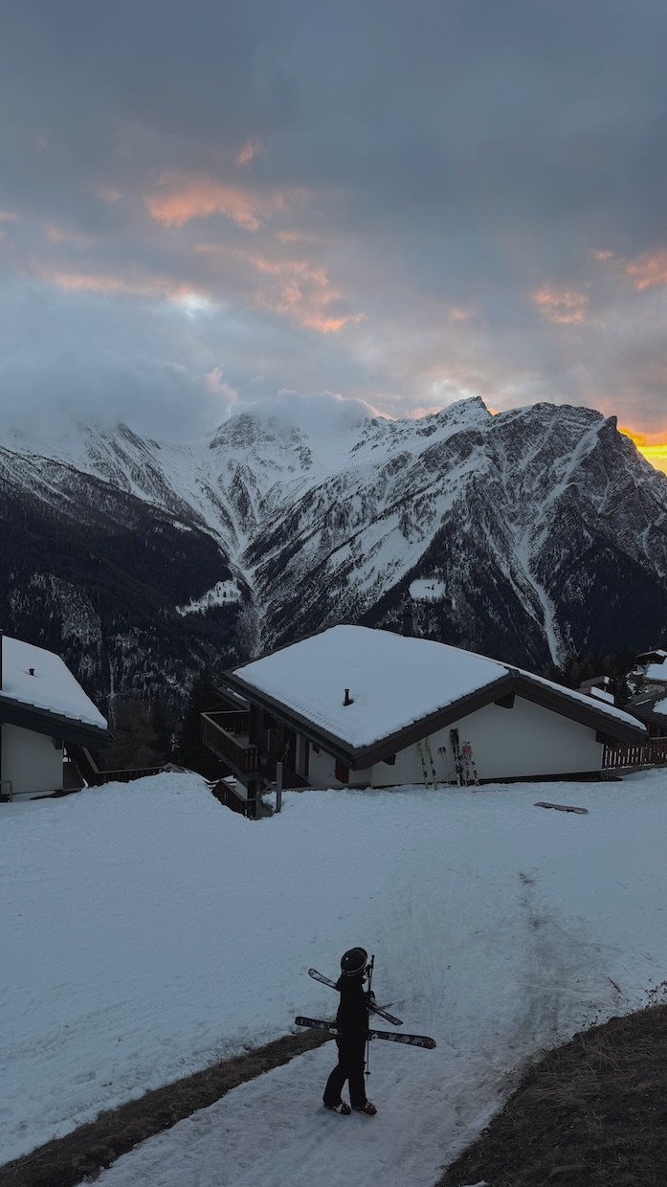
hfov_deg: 42.9
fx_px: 849
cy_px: 610
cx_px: 312
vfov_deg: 69.9
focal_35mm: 27
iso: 64
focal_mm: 6.76
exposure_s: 1/171
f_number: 1.78
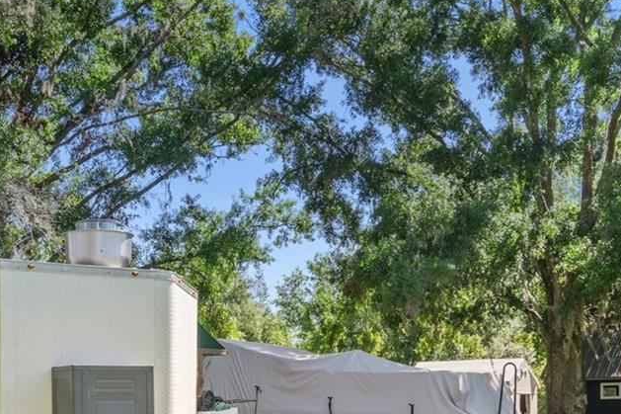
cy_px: 451
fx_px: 966
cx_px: 186
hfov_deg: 35.1
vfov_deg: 22.8
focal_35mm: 56
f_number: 8
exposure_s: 1/15
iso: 320
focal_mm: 22
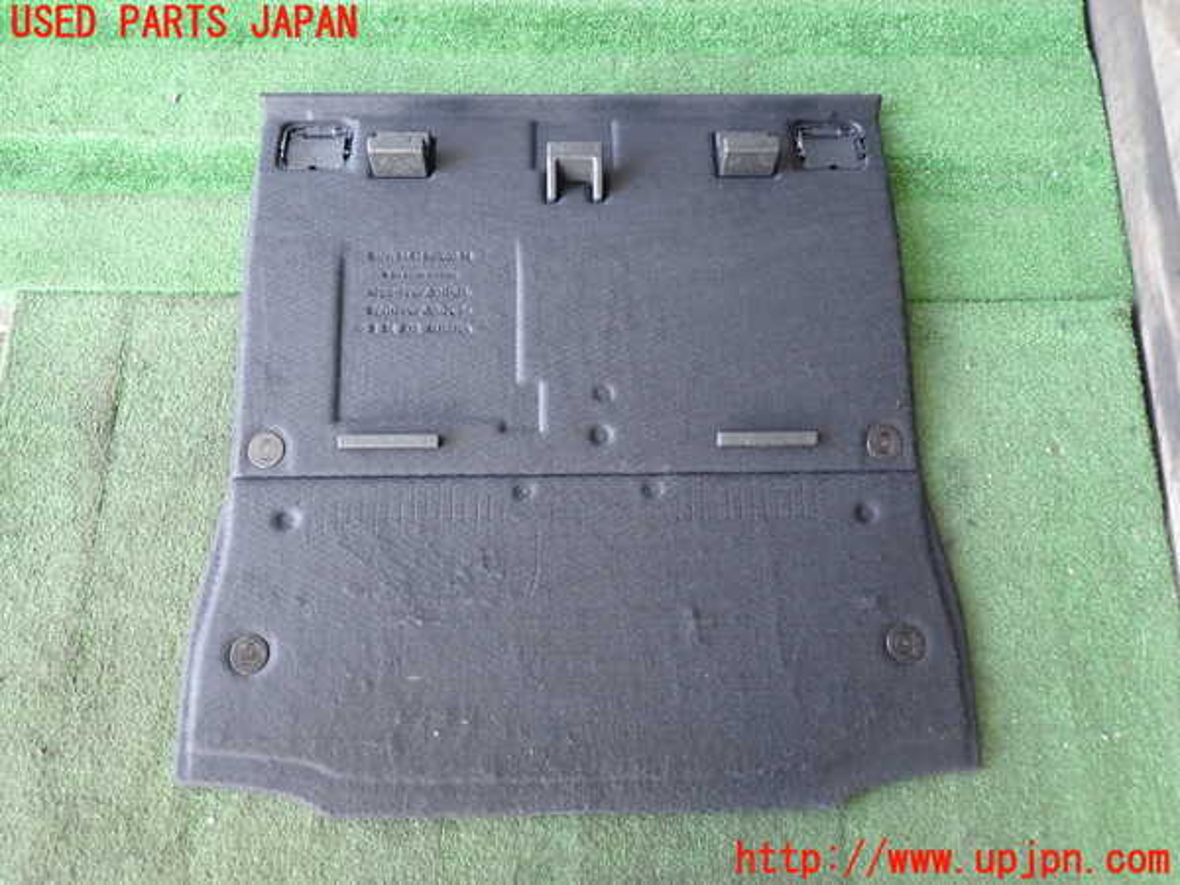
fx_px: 852
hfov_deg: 69.4
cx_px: 590
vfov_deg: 54.9
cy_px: 442
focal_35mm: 25
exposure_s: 1/40
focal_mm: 4.5
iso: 200
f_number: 2
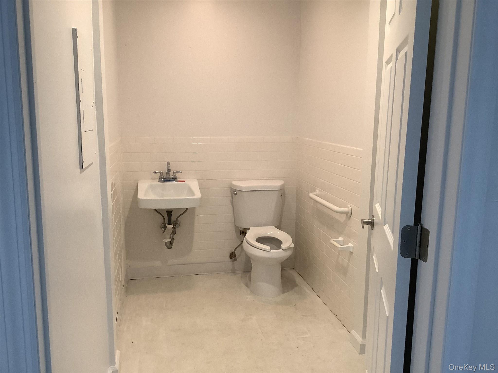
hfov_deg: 58.4
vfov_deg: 45.4
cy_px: 186
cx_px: 249
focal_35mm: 31
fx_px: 446
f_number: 2.4
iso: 160
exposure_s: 1/60
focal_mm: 3.3
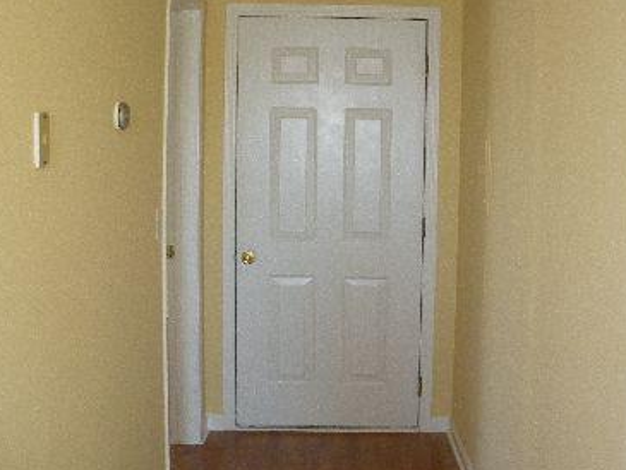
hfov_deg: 41.1
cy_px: 182
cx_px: 372
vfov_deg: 31.4
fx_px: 832
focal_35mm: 46
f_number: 3.5
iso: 400
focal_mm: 6.3
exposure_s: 1/30
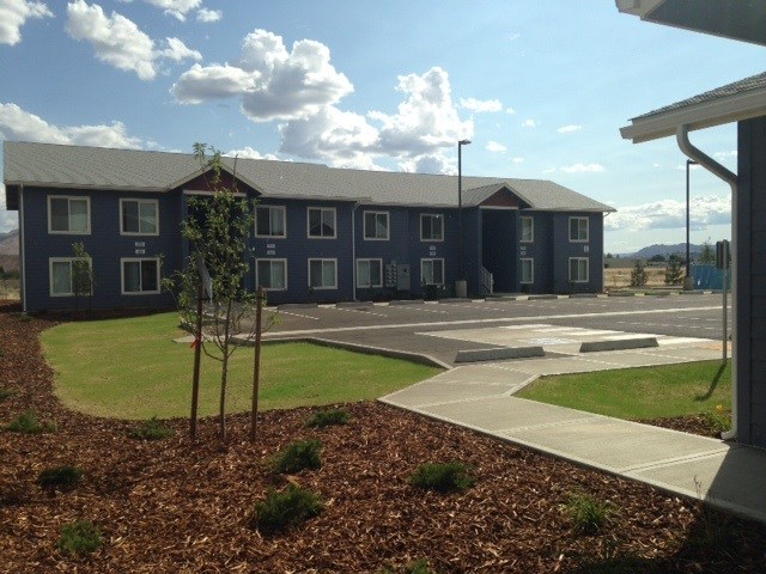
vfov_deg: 42.9
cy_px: 287
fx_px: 730
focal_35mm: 33
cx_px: 383
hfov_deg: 55.4
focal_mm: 4.12
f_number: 2.4
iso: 50
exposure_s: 1/3012
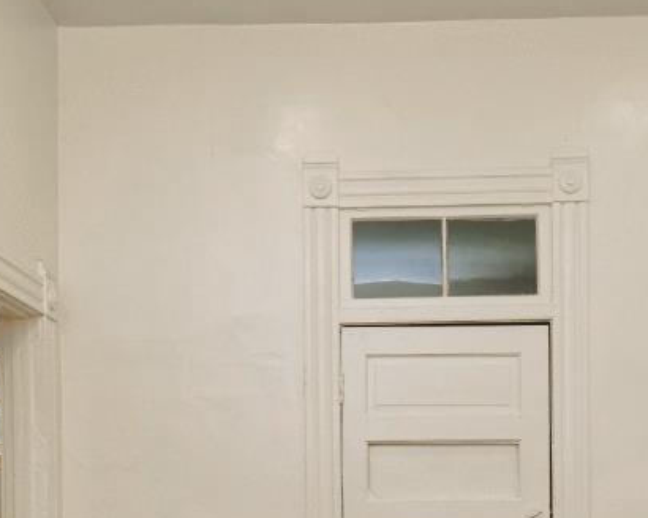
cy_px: 516
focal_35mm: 50
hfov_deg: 37.2
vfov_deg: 28.4
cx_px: 379
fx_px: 959
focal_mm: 7
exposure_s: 1/160
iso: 800
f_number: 5.6
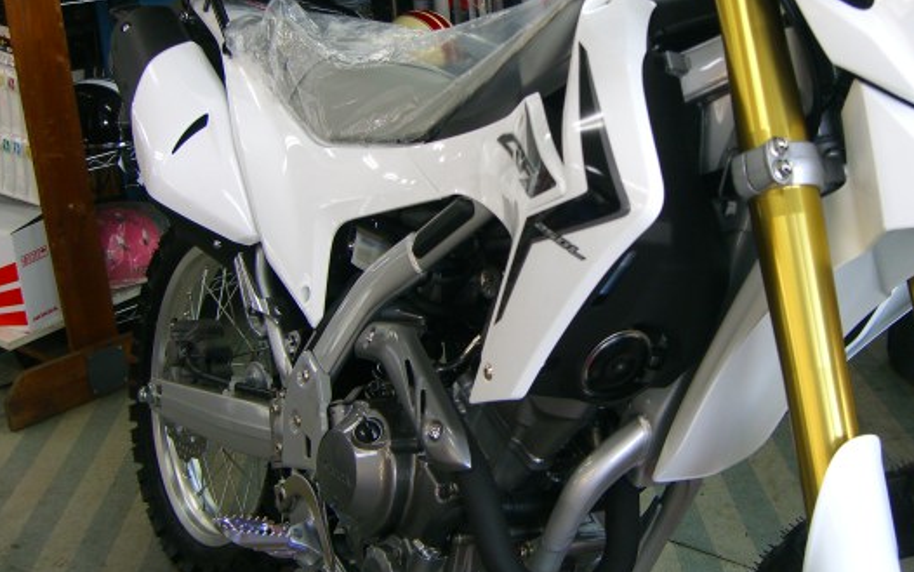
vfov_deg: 26.3
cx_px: 553
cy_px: 245
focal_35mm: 49
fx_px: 1221
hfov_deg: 40.8
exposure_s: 1/60
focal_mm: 7.9
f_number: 2.8
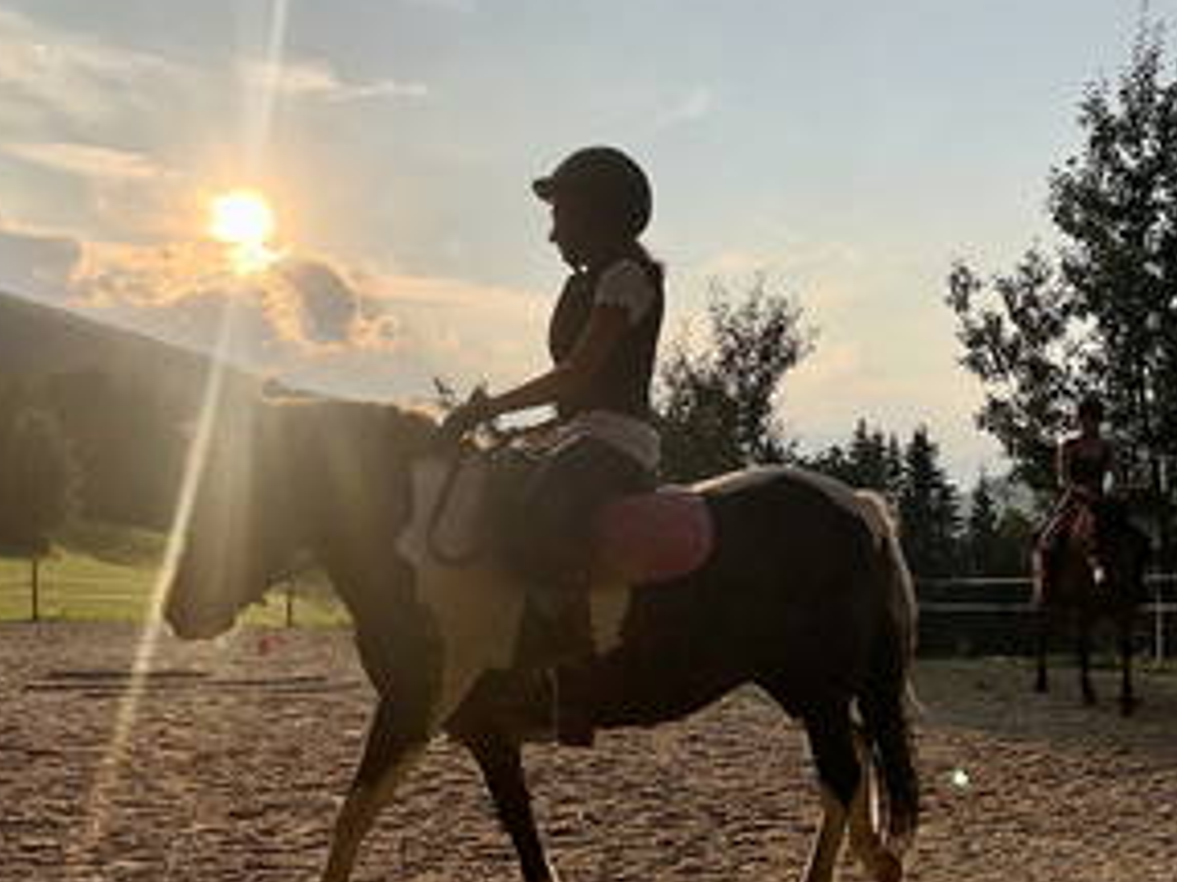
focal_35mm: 39
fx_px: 1326
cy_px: 529
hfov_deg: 47.9
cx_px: 623
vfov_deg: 36.7
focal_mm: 4
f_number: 1.8
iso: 25
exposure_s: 1/4367
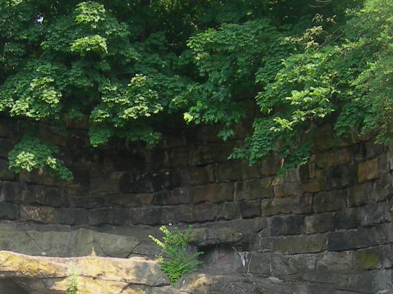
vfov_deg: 13.3
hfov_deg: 18.0
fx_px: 1237
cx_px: 139
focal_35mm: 109
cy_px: 314
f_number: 2.8
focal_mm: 7.8
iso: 50
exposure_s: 1/309
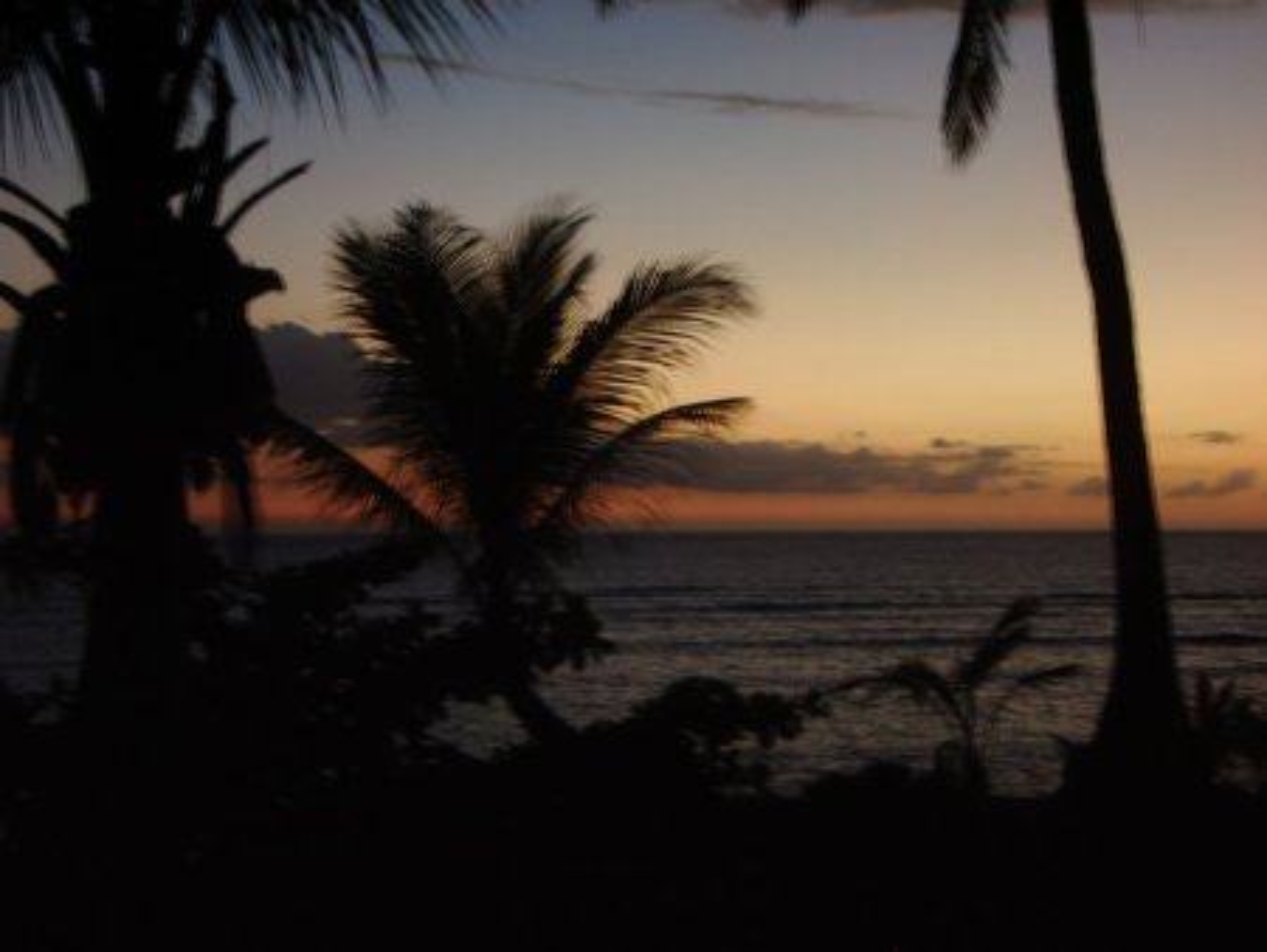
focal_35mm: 62
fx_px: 2271
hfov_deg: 31.2
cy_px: 476
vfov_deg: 23.7
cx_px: 634
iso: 100
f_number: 3.5
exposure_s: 1/4
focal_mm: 10.2
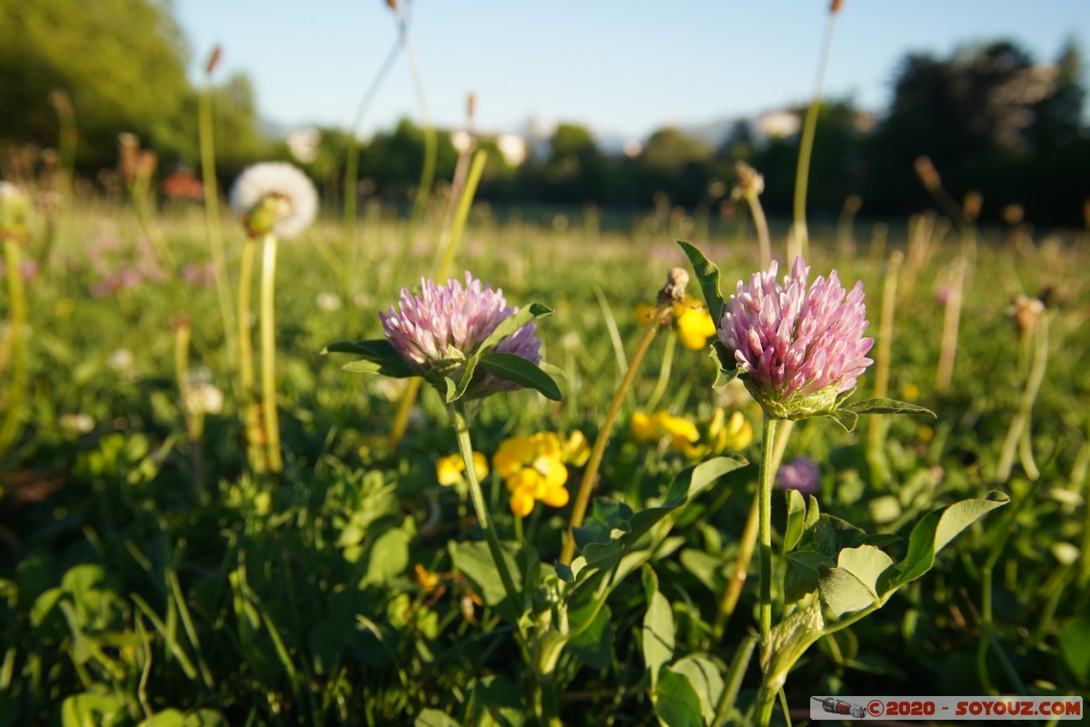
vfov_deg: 33.4
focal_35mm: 40
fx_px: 1211
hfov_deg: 48.5
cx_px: 545
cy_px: 364
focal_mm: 40
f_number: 14
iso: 250
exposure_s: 1/60
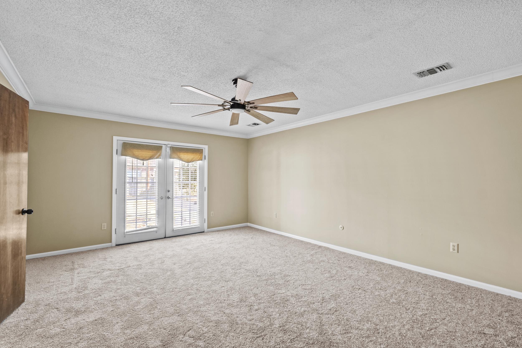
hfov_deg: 100.4
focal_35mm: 15
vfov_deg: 77.3
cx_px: 261
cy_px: 174
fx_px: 217
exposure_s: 1.5
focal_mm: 10
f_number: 7.1
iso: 800
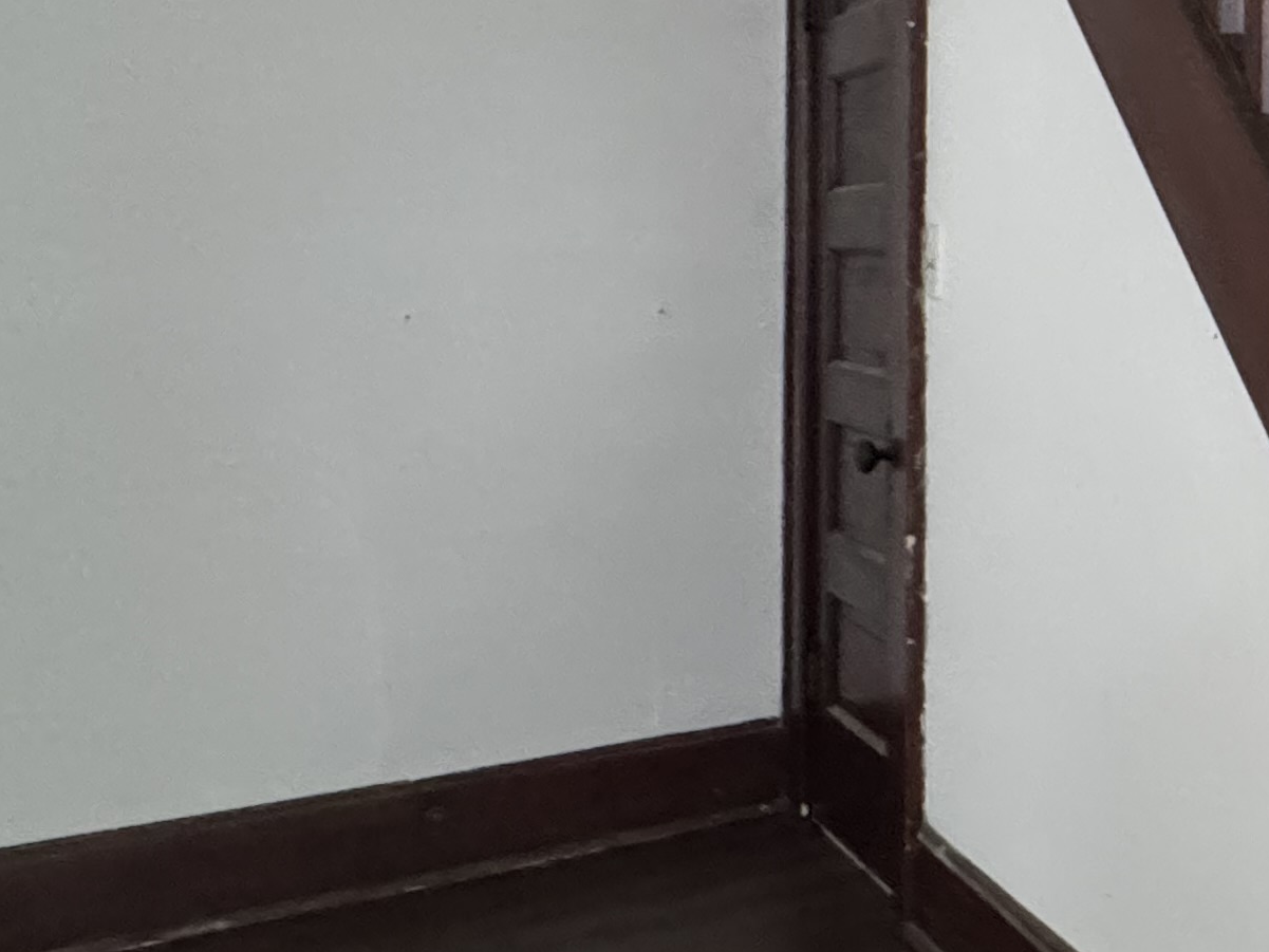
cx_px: 1740
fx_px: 1723
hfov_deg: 30.0
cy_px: 209
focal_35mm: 47
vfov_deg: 30.2
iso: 1000
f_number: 2.2
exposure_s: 1/40
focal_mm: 2.22
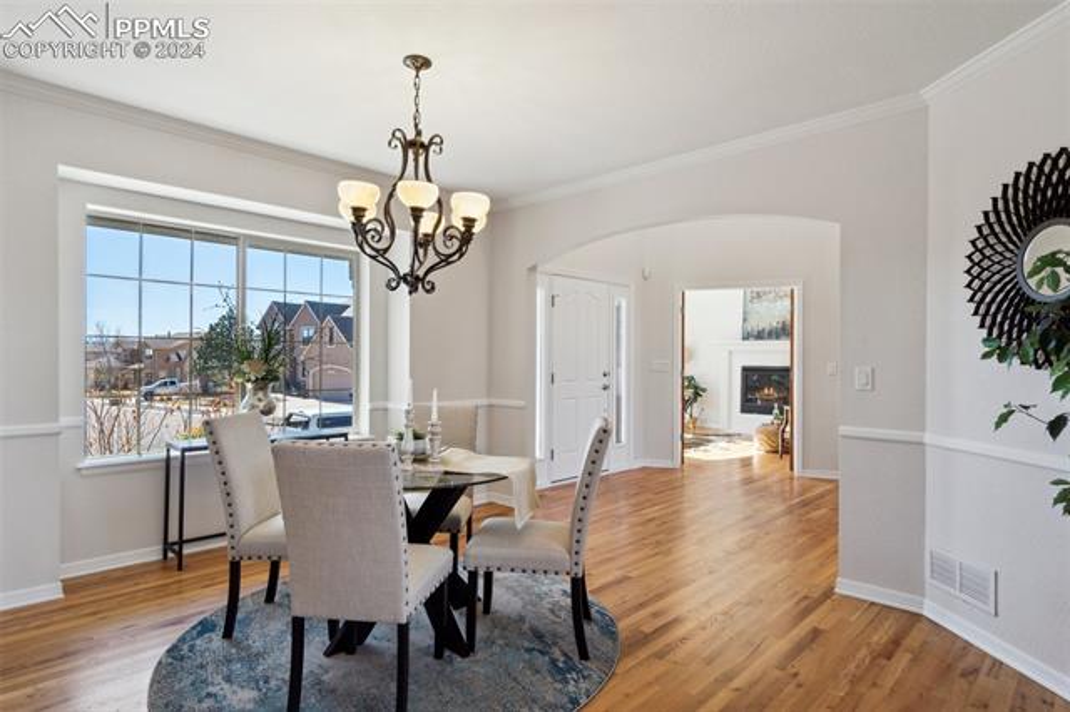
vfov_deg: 61.9
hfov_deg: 84.0
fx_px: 594
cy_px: 356
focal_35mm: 20
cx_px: 535
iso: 400
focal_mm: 20
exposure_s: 1/40
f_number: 11
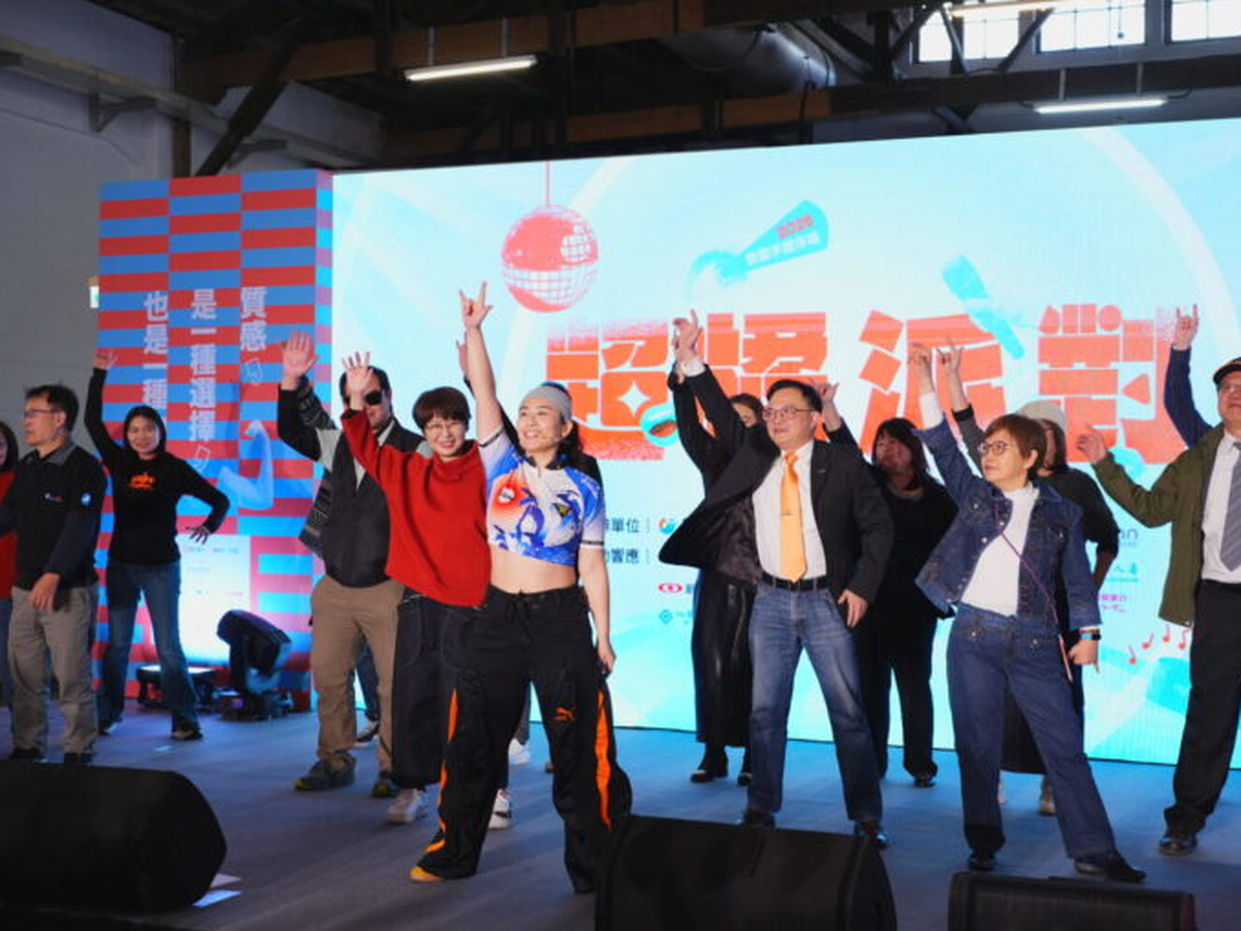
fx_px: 1757
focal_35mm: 49
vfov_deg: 29.7
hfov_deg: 38.9
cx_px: 650
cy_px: 466
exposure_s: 1/200
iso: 1250
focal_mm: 45
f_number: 4
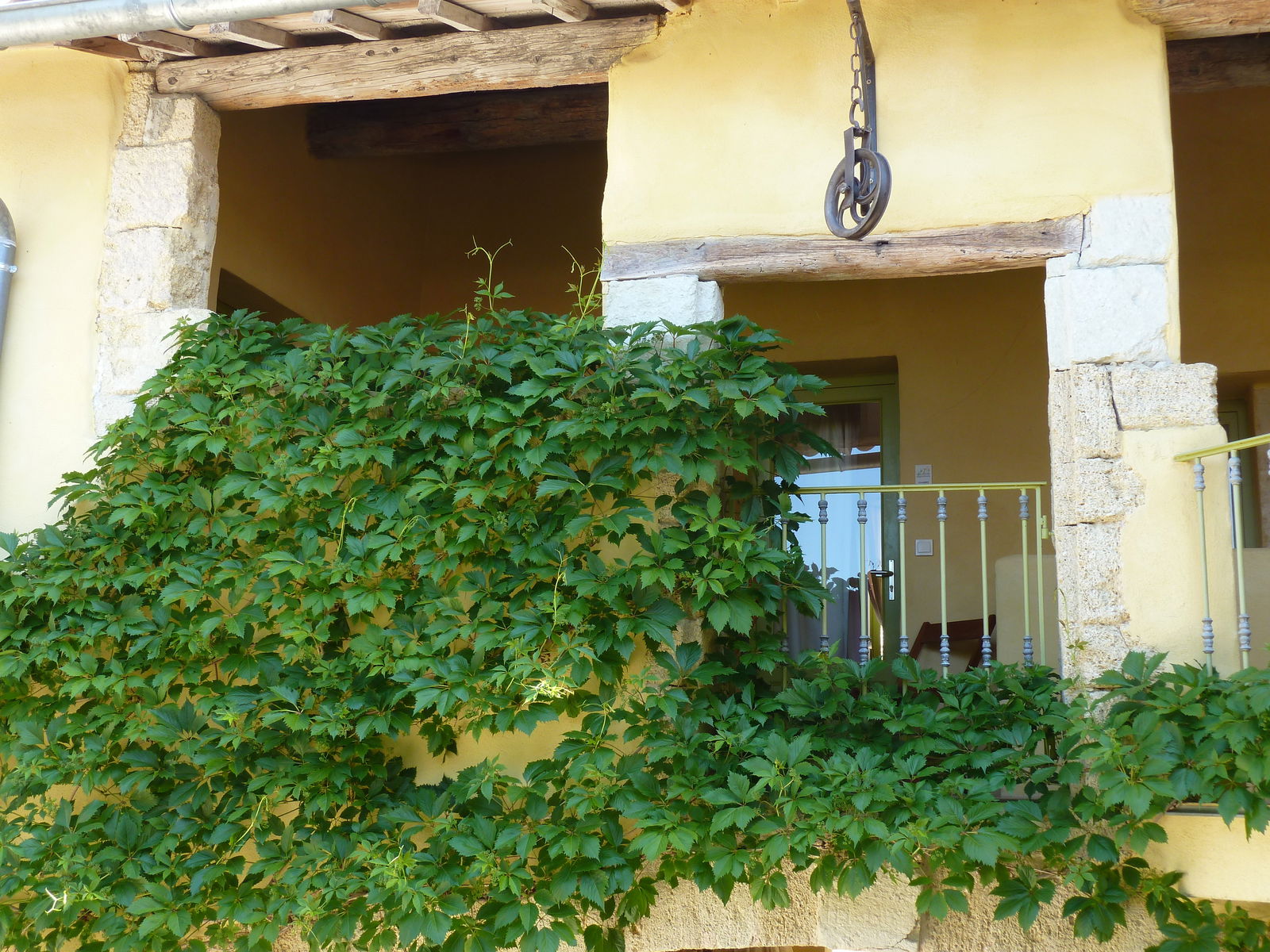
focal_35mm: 40
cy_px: 476
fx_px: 1468
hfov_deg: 46.8
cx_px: 635
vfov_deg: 36.0
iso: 80
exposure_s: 1/50
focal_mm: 6.5
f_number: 3.6
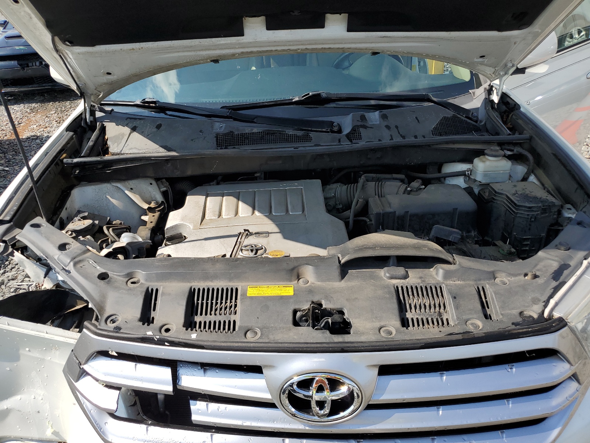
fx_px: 443
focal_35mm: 26
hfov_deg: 67.3
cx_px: 295
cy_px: 222
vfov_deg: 53.1
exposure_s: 1/2500
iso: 50
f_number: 1.5
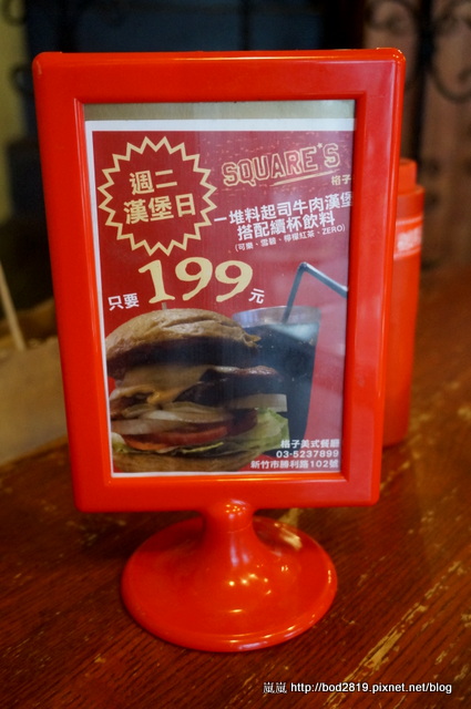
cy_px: 354
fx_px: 767
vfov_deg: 49.6
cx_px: 236
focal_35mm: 39
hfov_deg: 34.1
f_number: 4.5
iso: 2500
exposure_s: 1/60
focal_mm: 26
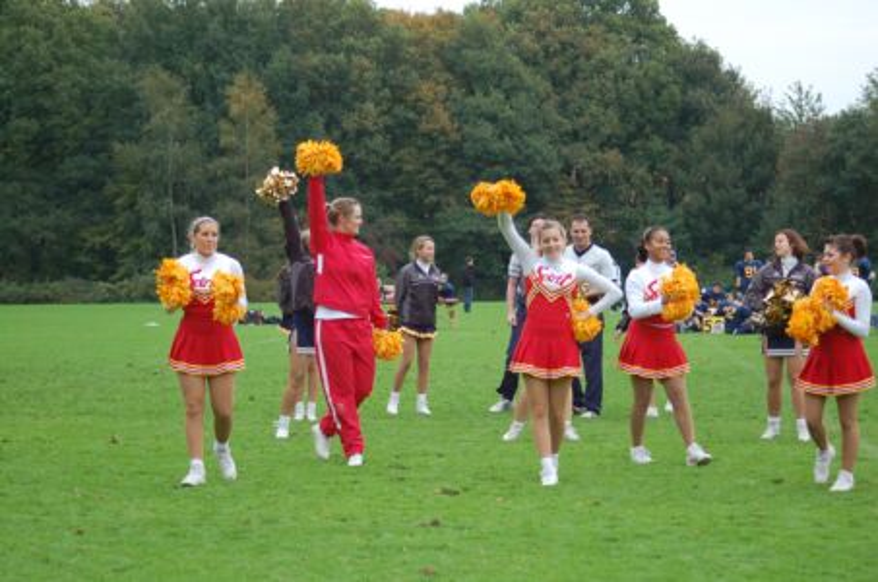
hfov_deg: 19.5
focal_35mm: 105
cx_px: 439
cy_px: 291
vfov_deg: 13.0
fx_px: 2555
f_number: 4
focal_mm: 70
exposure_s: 1/500
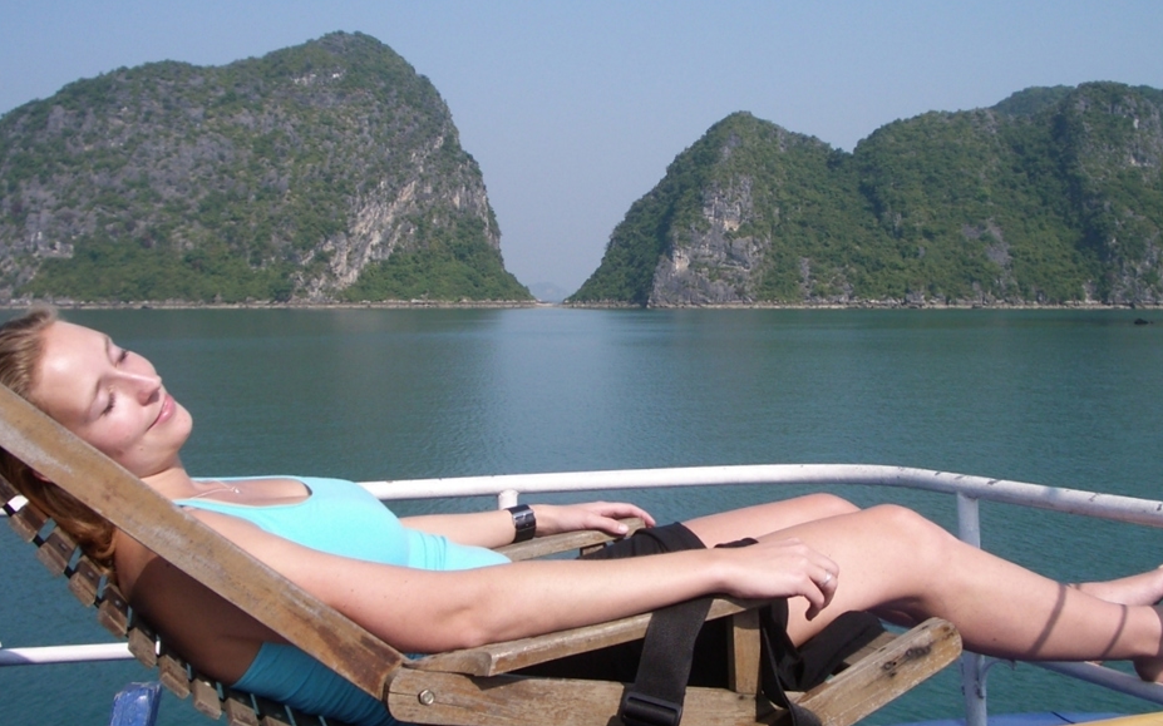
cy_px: 280
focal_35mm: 41
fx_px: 1299
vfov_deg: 31.1
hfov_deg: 48.2
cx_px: 591
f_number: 4.3
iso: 80
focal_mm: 5.8
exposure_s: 1/500
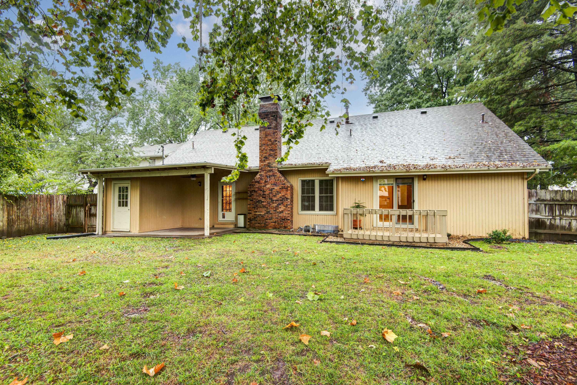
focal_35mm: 16
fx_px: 256
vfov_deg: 73.8
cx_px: 288
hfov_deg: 96.7
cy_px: 192
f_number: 6.3
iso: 100
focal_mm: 16
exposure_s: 1/4
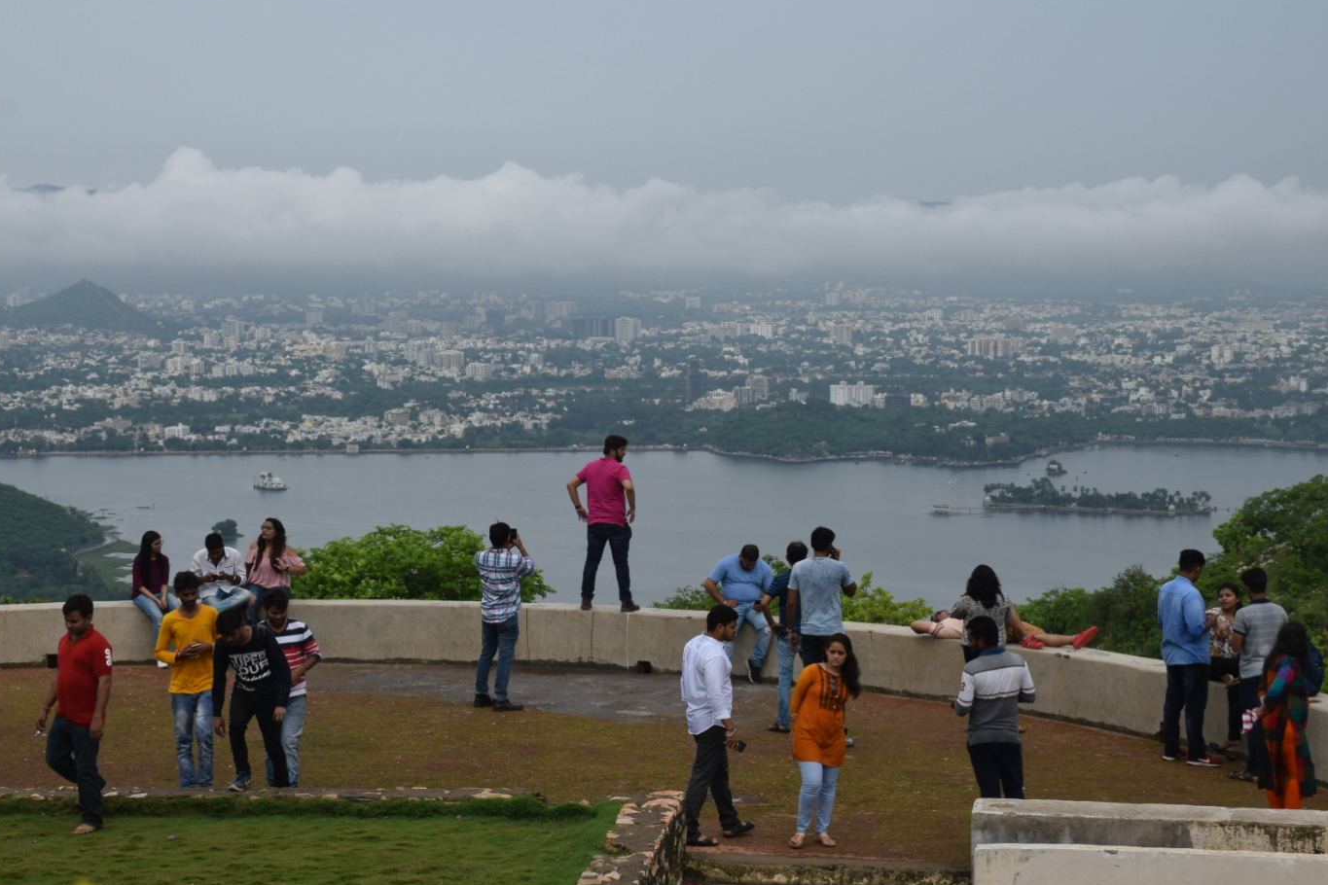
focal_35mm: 89
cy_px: 464
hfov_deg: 22.9
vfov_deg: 15.4
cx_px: 655
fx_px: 3283
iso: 400
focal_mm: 50
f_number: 13
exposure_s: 1/640
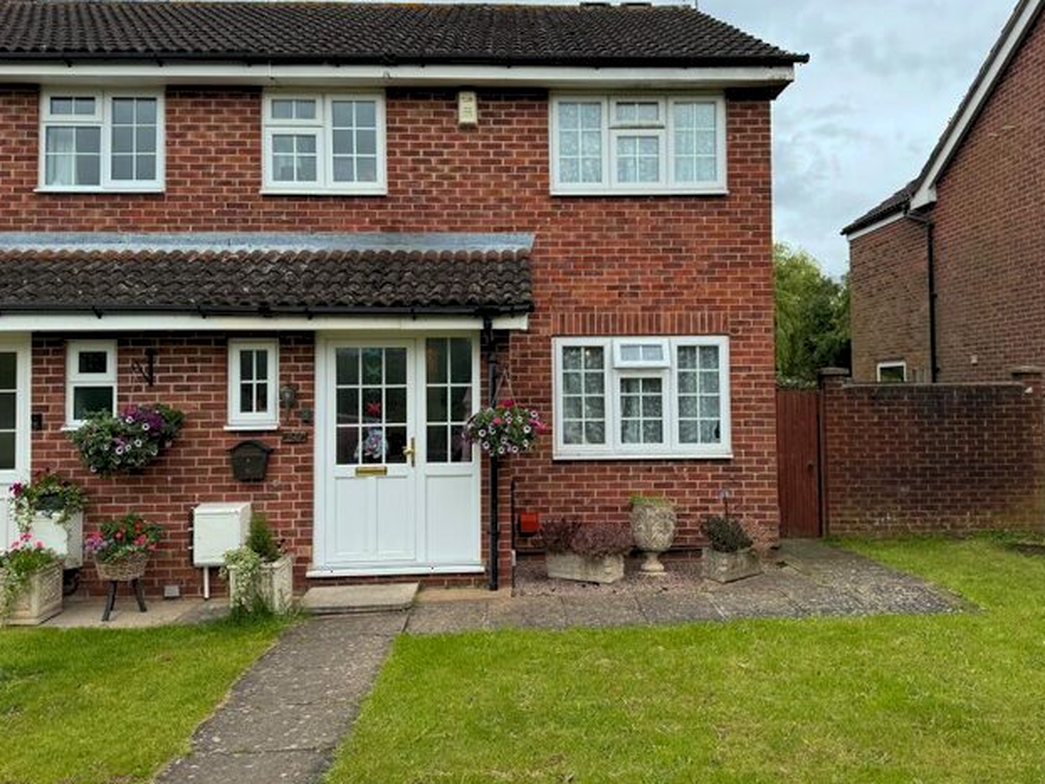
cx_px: 544
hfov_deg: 65.3
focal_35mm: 27
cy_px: 357
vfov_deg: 51.3
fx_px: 815
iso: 80
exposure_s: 1/1560
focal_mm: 6.76
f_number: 1.78
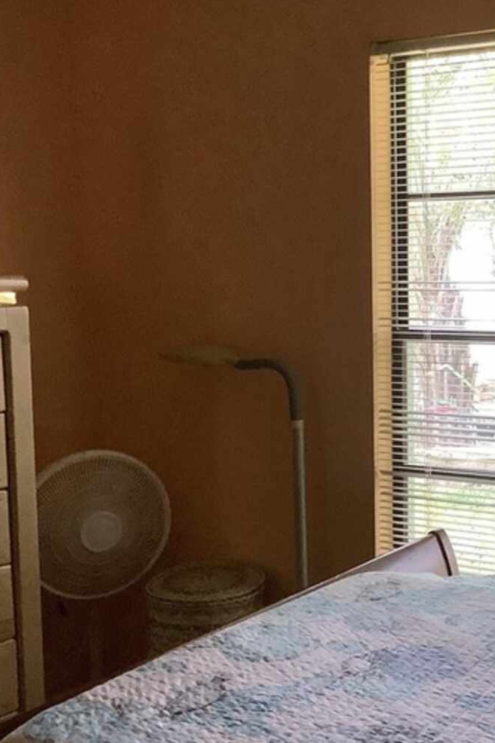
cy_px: 427
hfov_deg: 24.0
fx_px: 1134
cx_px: 443
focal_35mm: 55
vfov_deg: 36.2
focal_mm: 3.3
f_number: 2.4
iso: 160
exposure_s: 1/60
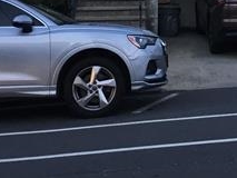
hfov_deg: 20.7
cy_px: -77
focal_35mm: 93
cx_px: 206
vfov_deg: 14.9
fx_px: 637
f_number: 2.4
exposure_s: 1/40
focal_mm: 3.3
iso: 25
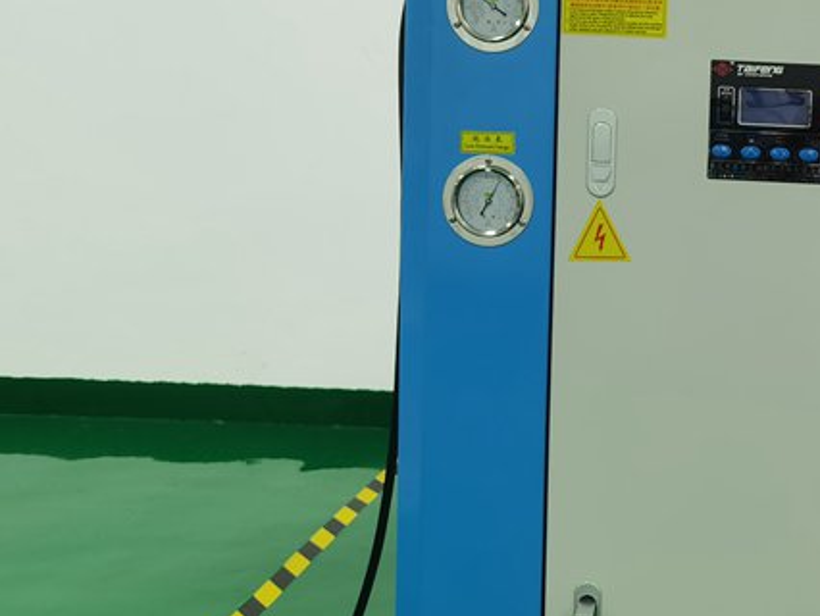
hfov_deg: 31.6
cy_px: 234
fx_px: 1351
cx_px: 789
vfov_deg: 25.6
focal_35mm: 57
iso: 160
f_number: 1.9
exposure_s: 1/100
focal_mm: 6.71
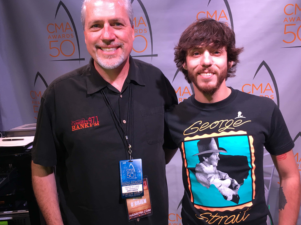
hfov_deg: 60.0
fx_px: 261
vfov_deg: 46.8
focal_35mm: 30
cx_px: 151
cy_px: 111
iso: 64
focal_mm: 4.15
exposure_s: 1/30
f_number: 2.2
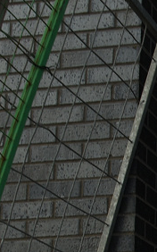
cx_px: 376
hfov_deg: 8.6
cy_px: 309
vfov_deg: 14.5
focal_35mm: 139
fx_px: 953
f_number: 8
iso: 200
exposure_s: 1/200
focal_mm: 20
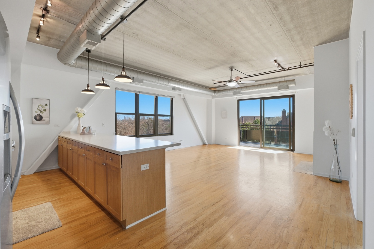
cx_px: 187
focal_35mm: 15
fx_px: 156
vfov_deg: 77.3
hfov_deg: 100.4
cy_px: 124
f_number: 7.1
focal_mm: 10
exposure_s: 1/450
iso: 640
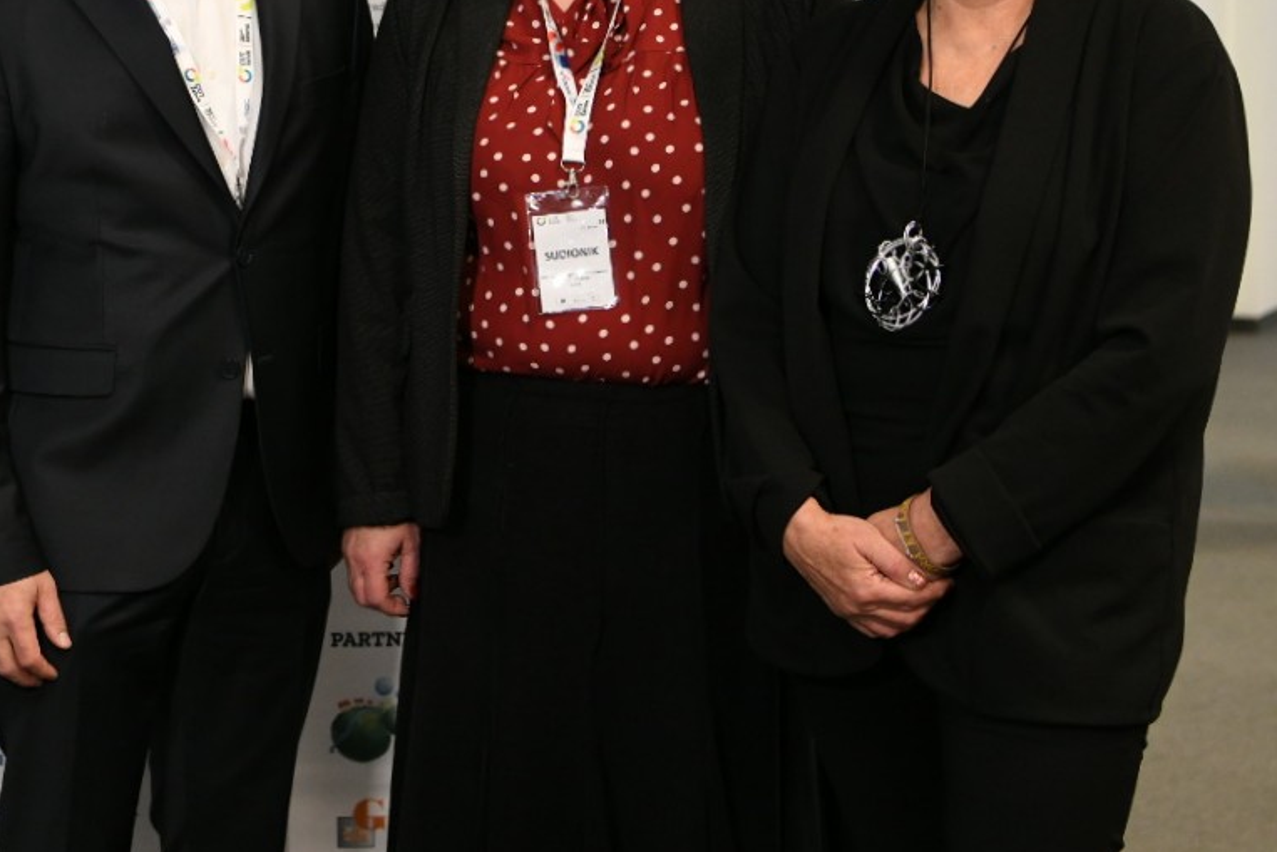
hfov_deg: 33.0
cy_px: 146
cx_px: 268
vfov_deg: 22.6
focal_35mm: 59
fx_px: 2093
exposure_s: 1/125
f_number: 2.8
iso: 2000
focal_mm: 35
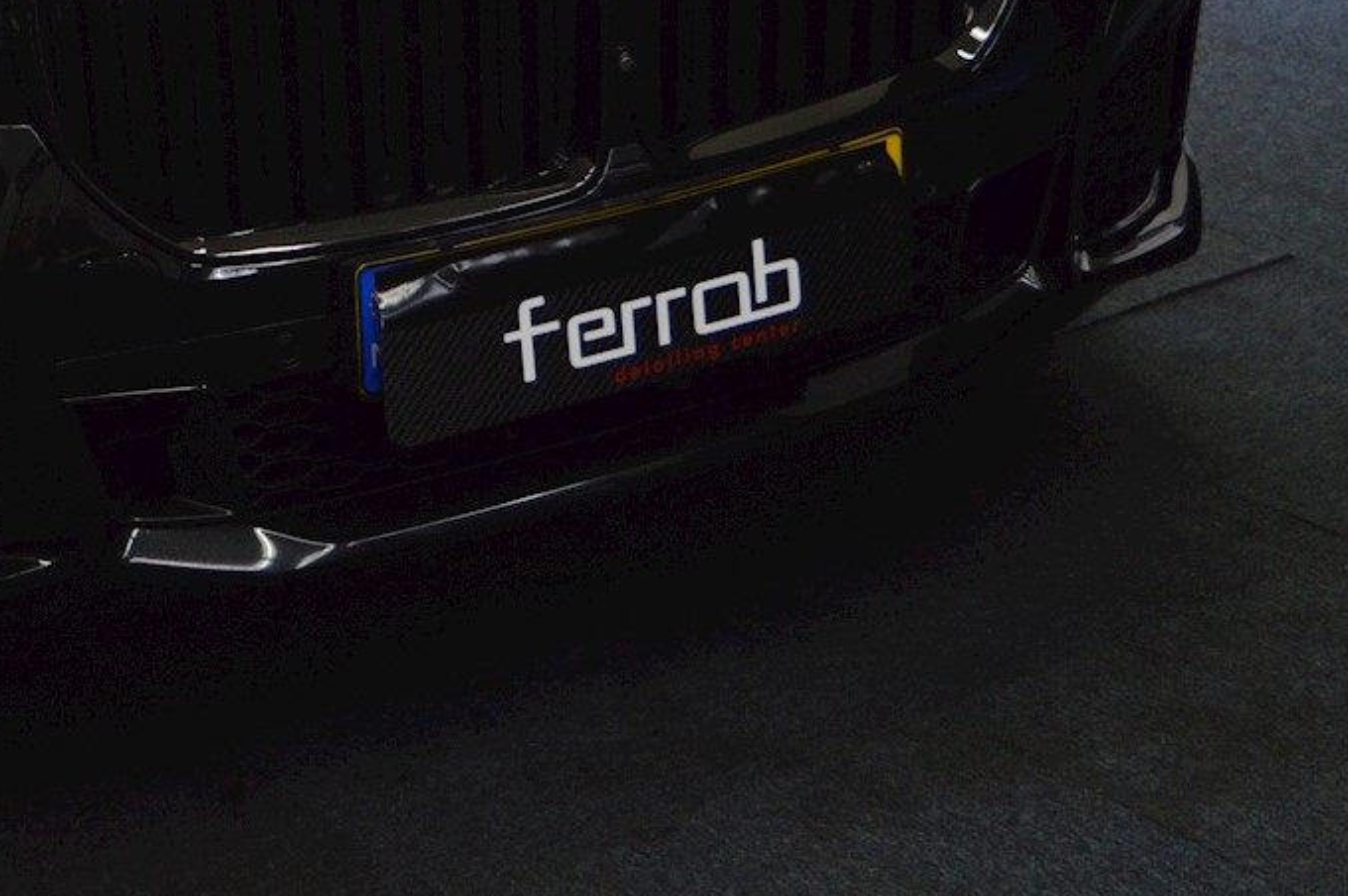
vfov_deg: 13.4
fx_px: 3644
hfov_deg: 19.9
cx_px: -188
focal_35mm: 97
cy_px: -314
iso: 400
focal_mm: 23
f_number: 4
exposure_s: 1/60
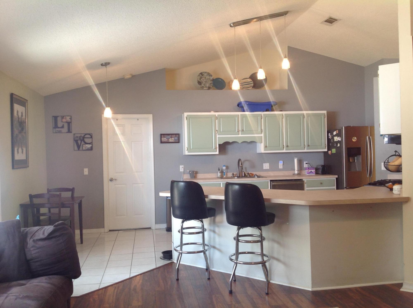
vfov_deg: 40.6
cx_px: 206
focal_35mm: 35
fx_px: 417
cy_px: 154
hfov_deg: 52.7
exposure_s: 1/15
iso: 64
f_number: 2.4
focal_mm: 4.28
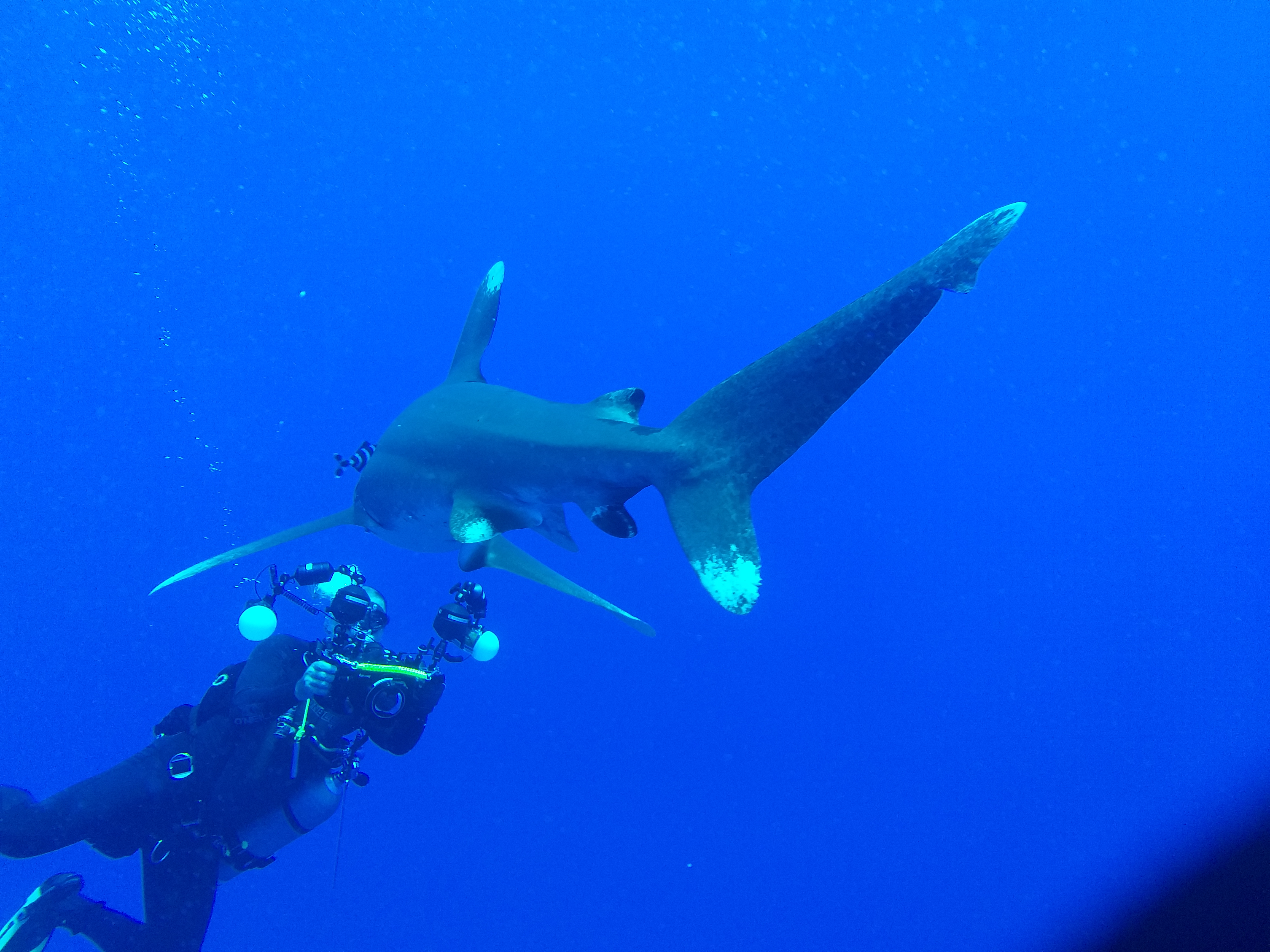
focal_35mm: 26
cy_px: 476
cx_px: 635
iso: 40
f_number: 1.7
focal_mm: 3.93
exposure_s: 1/163
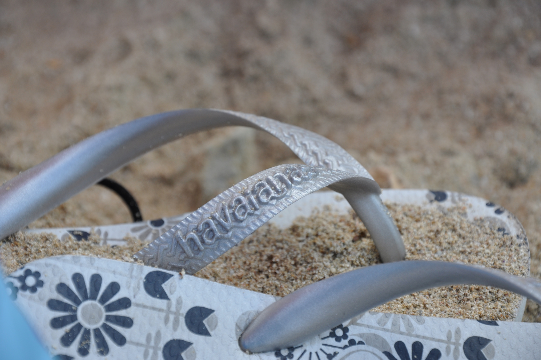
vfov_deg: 8.7
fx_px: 2364
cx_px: 270
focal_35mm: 158
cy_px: 180
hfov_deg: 13.1
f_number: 8
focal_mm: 105
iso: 200
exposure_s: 1/200
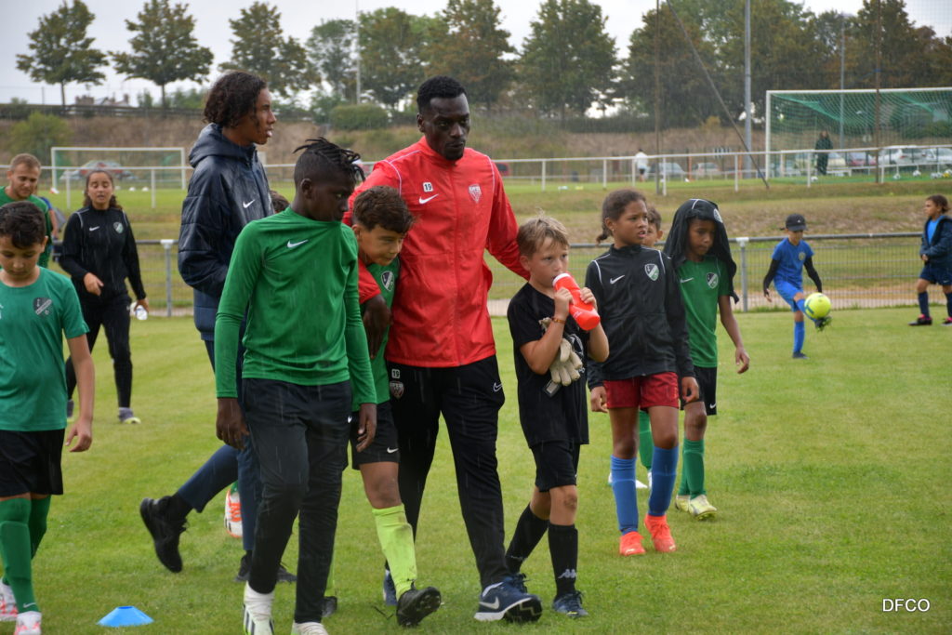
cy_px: 318
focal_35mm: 120
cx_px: 476
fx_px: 3174
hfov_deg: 17.1
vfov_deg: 11.4
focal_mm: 80
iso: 200
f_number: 5.3
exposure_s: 1/200
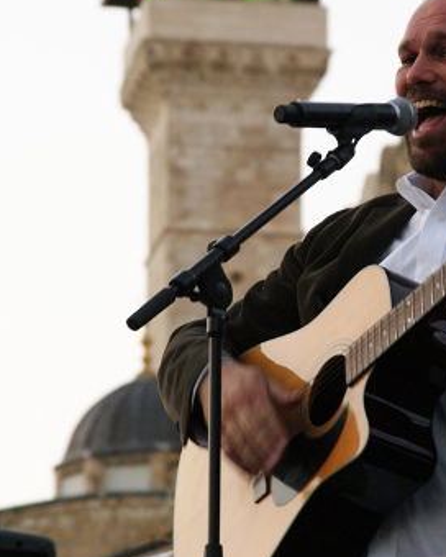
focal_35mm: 265
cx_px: 312
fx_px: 4372
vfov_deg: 7.3
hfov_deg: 5.8
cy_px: 221
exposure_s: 1/40
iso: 400
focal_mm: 100
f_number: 8
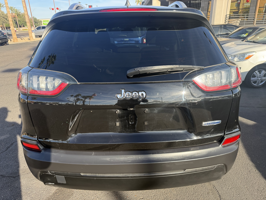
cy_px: 100
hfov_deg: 71.6
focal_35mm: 24
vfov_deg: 56.8
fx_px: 184
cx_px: 133
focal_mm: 6.76
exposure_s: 1/992
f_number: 1.78
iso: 100
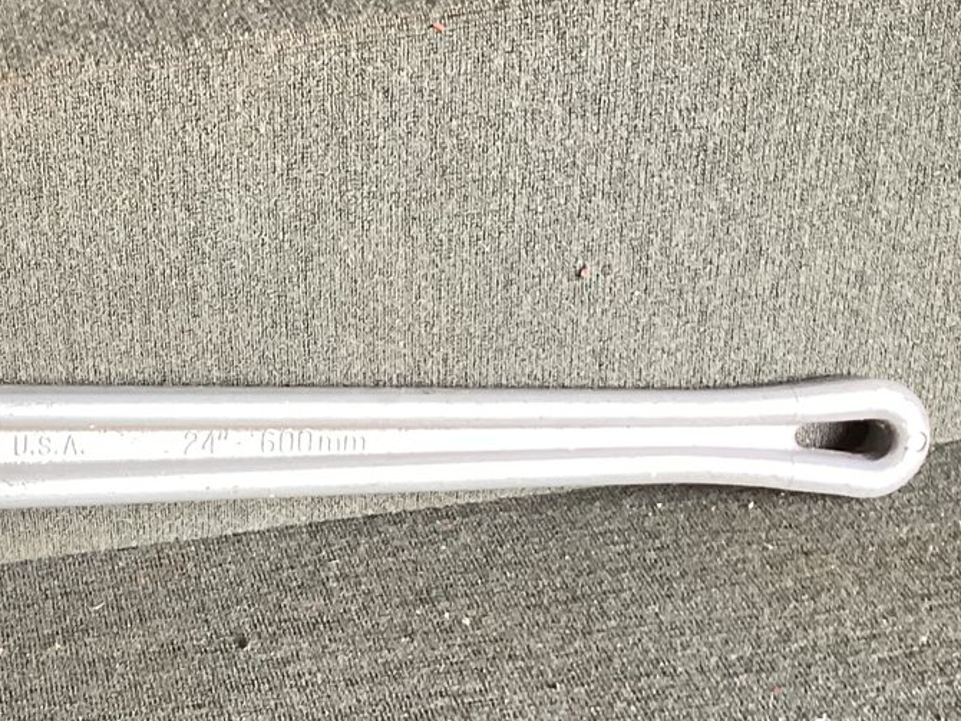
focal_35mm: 70
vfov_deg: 20.9
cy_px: 533
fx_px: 1944
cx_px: -71
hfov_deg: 25.9
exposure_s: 1/50
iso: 125
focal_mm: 3.3
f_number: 2.4
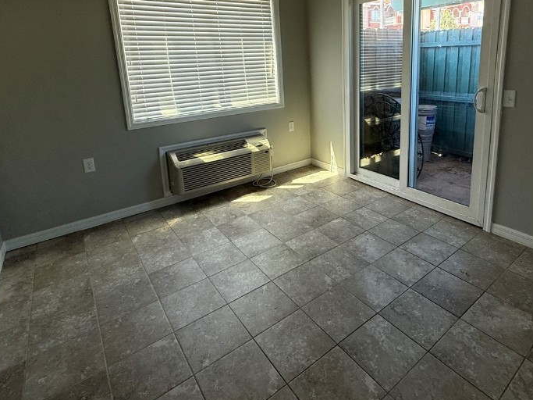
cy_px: 123
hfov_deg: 78.5
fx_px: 323
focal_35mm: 21
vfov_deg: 61.3
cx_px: 306
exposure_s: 1/120
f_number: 2.2
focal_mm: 2.22
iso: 160
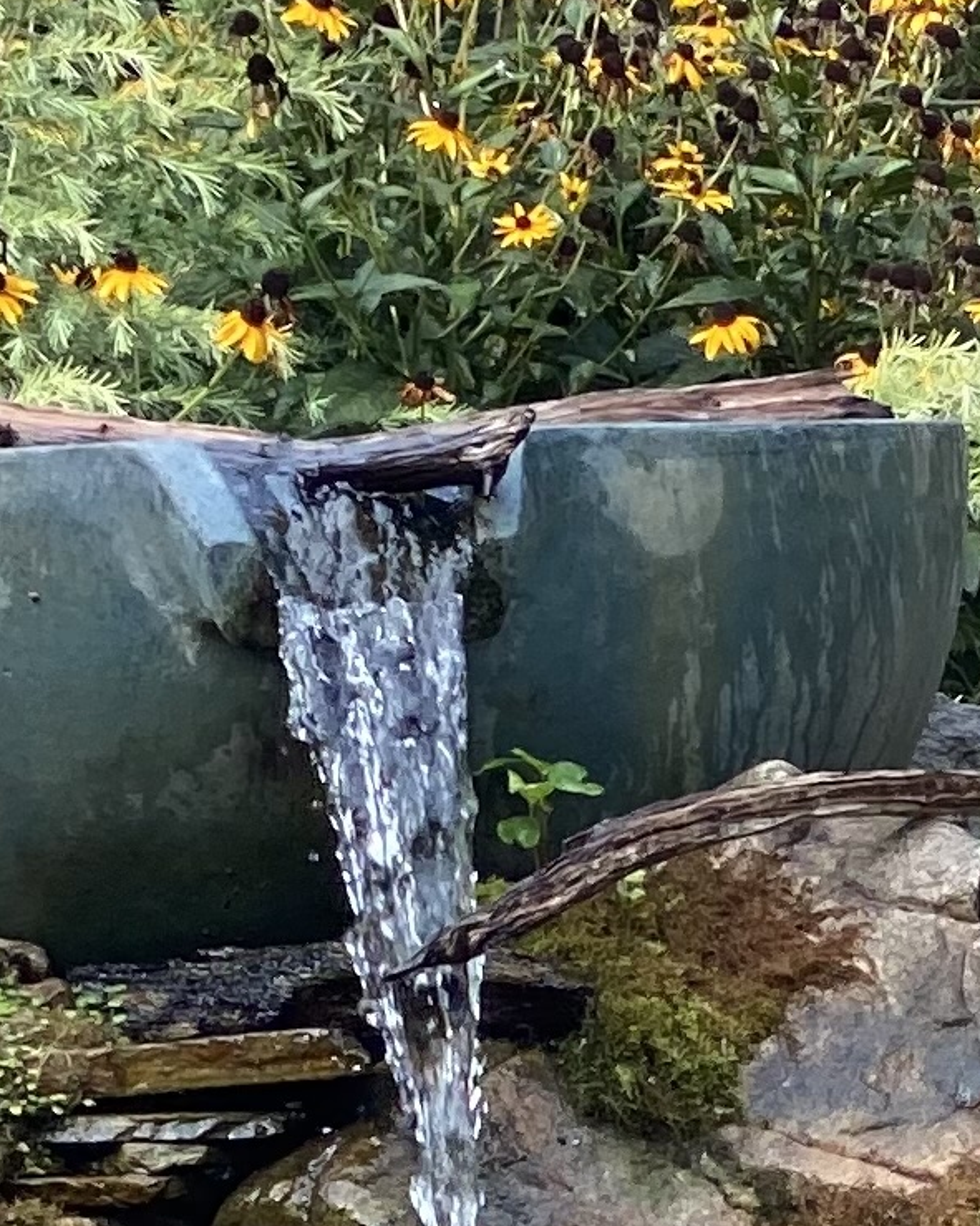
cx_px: 1363
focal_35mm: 277
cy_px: 1798
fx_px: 10045
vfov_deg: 6.9
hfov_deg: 5.5
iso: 25
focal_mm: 6
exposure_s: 1/122
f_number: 2
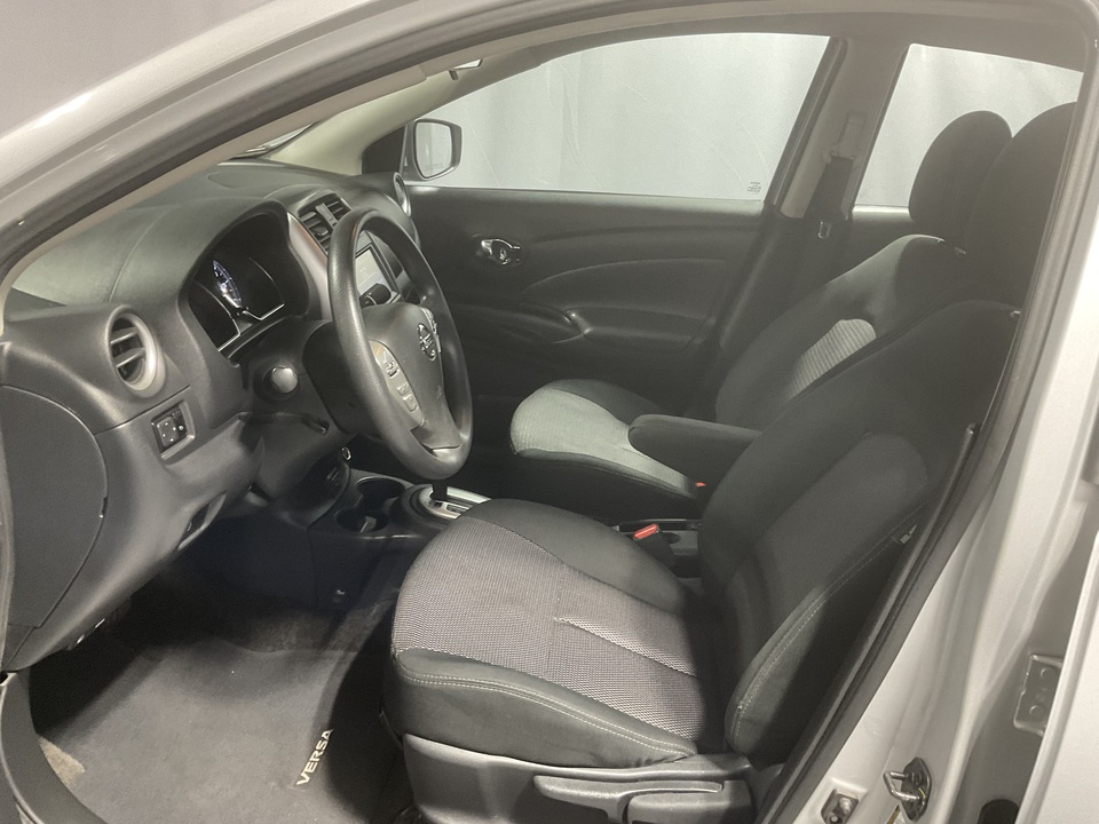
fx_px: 921
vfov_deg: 48.2
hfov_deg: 61.7
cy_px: 412
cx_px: 550
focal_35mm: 29
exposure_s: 1/50
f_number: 1.8
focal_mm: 3
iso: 125
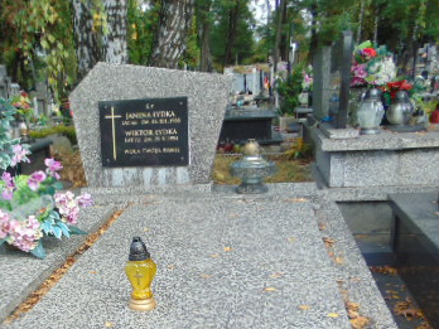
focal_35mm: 46
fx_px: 583
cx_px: 103
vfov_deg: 30.5
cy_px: 280
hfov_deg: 40.0
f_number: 3
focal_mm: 4.5
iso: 80
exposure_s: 1/400
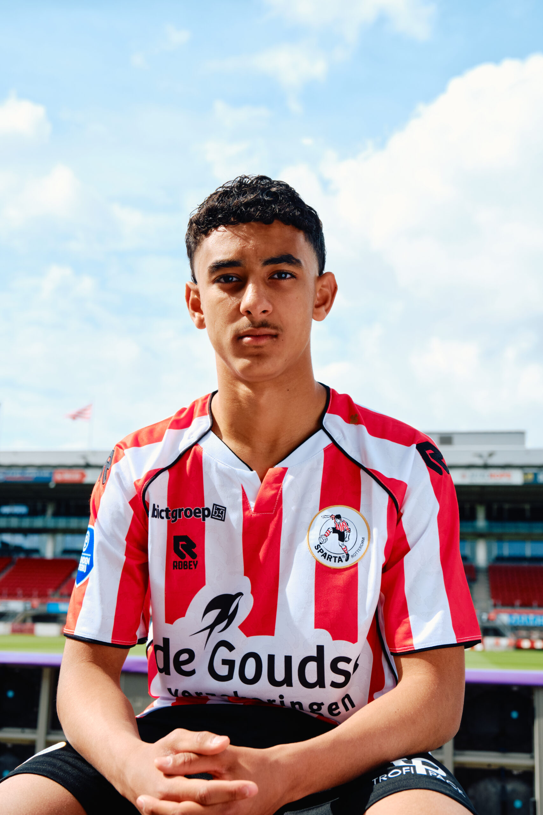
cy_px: 408
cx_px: 272
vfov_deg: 46.4
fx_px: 950
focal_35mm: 42
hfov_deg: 31.9
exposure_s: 1/3200
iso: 640
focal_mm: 28.3
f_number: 4
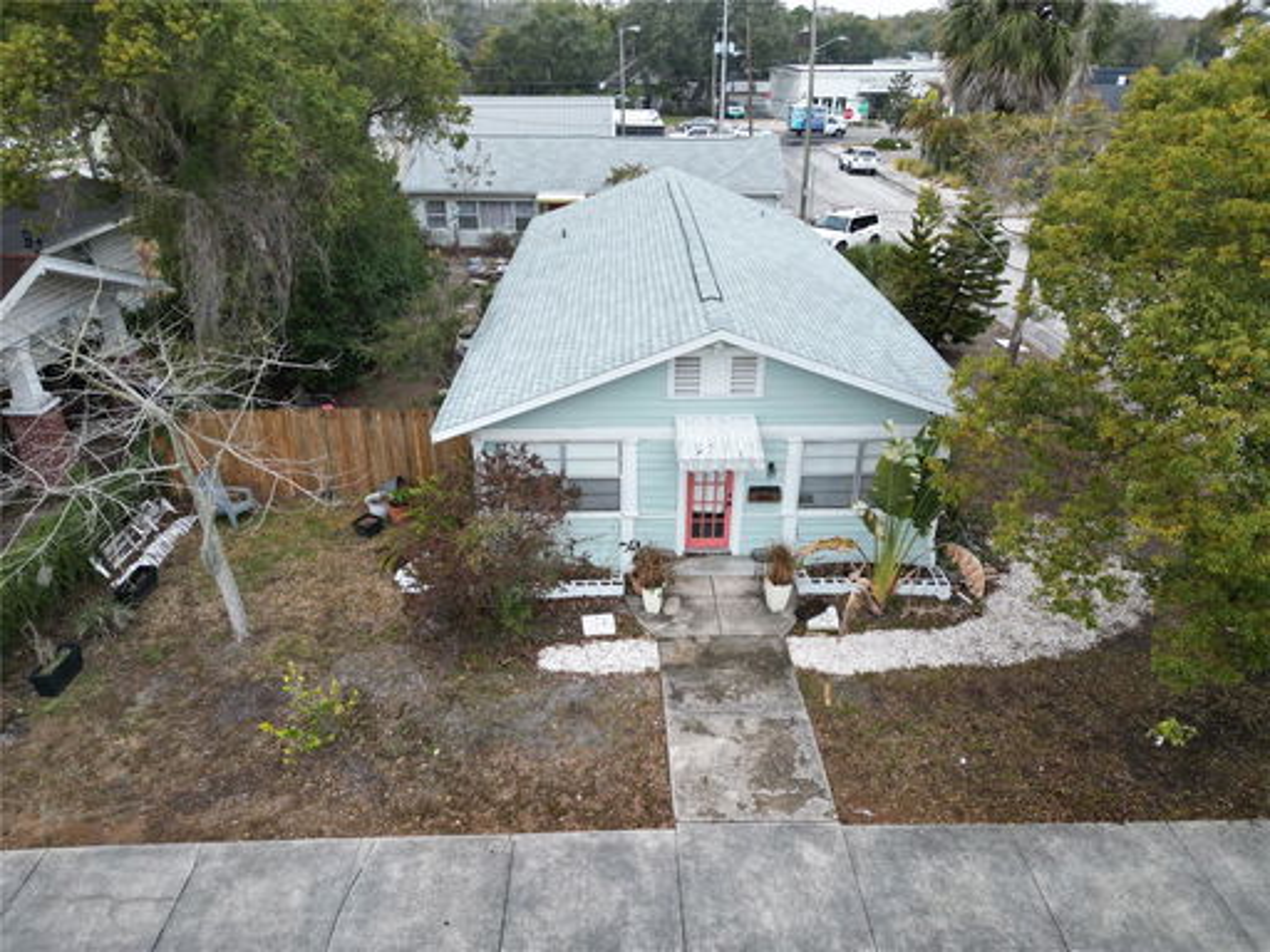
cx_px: 635
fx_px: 881
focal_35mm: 24
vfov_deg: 56.8
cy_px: 476
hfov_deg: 71.6
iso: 140
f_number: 1.7
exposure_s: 1/640
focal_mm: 6.72
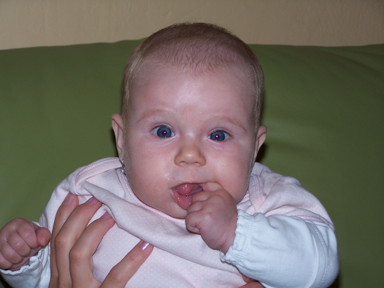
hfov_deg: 16.8
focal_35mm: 117
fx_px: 1298
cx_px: 192
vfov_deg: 12.7
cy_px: 144
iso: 80
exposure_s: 1/90
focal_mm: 19.4
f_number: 3.2
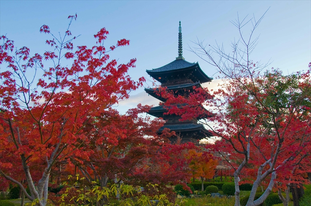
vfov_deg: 36.8
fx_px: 311
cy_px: 103
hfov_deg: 53.2
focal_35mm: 36
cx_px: 156
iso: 200
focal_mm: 24
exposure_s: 1/125
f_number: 5.6
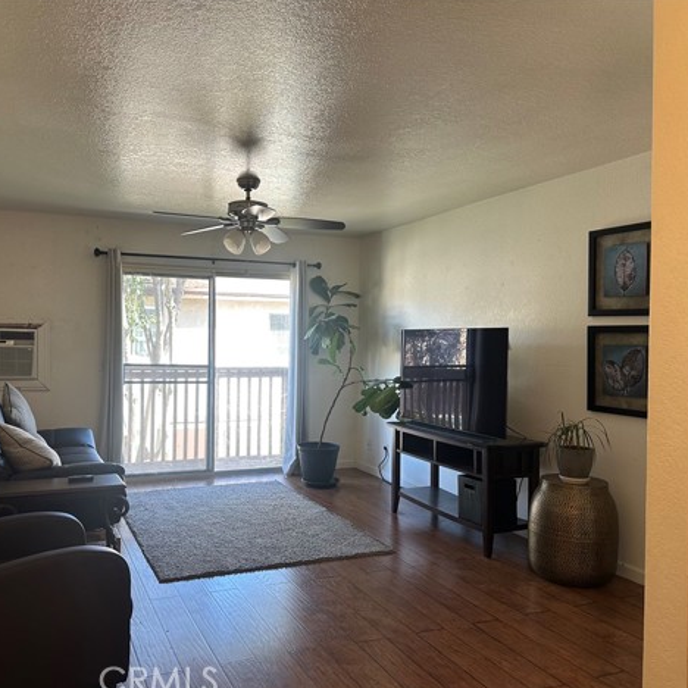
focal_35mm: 29
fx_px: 652
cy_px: 348
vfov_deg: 55.6
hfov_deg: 55.3
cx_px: 287
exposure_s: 1/120
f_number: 1.78
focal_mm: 6.86
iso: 100
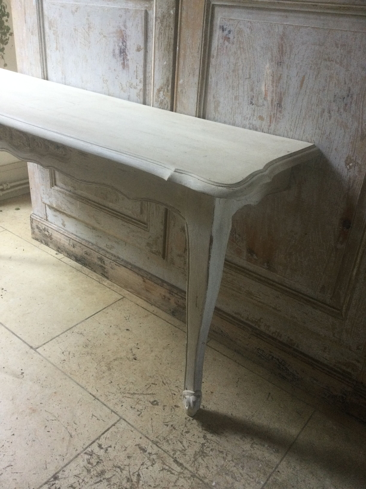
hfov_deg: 45.4
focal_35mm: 31
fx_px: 437
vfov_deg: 58.4
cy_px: 244
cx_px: 183
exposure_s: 1/33
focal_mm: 3.3
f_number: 2.4
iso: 100
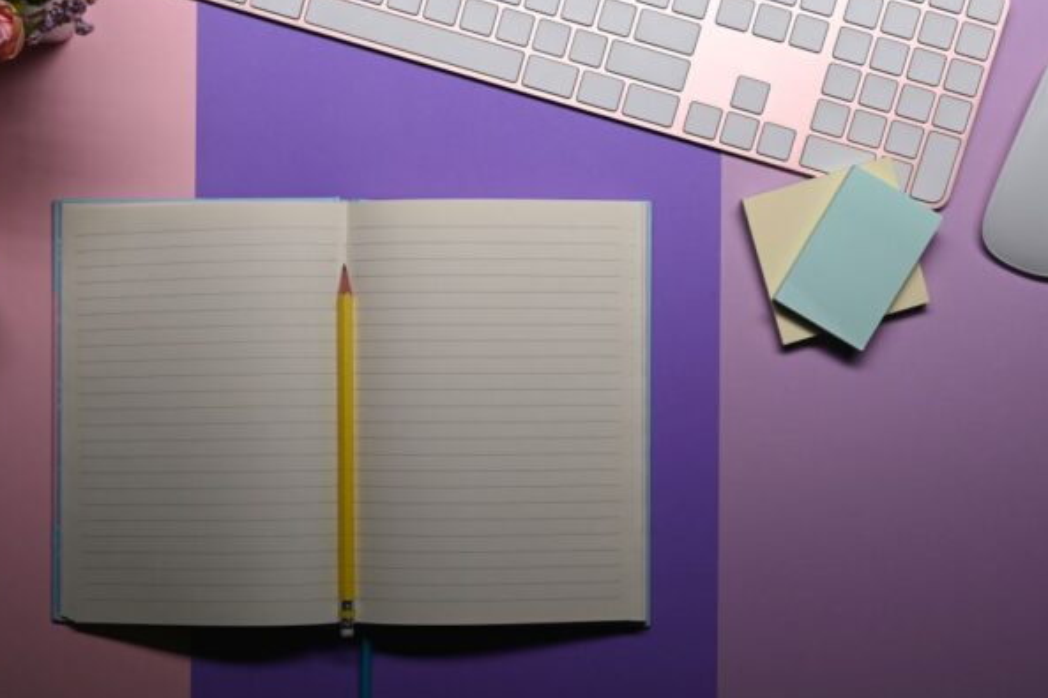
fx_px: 1659
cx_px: 488
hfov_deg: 35.0
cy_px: 405
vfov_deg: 23.7
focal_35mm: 57
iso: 400
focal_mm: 44
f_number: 11
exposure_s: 1/40
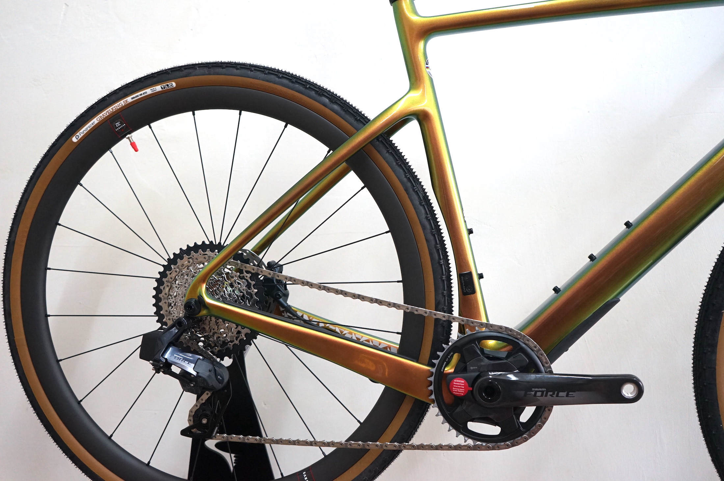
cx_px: 362
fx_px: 703
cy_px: 240
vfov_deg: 37.8
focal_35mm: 35
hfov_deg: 54.5
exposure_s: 1/160
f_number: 4
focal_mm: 35
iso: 1600
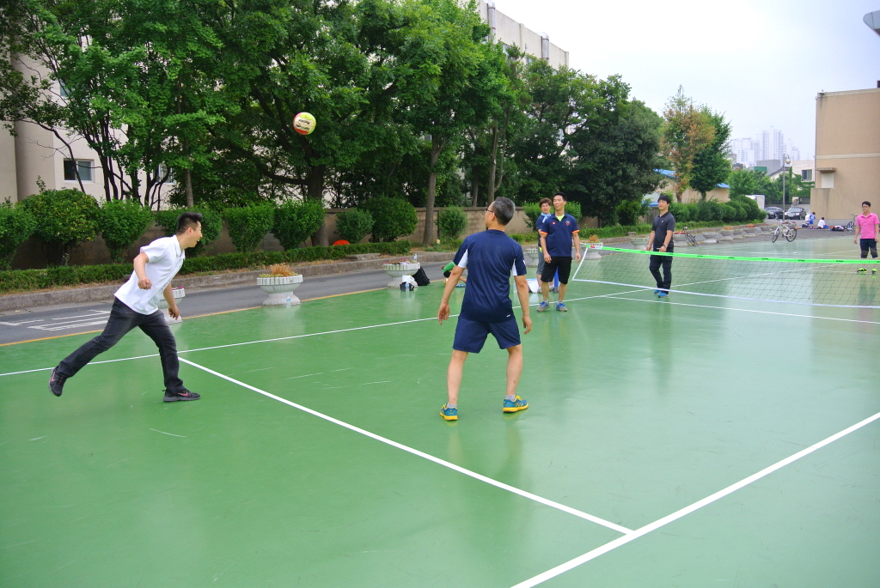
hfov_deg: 63.6
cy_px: 294
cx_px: 440
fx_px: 710
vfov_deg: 45.1
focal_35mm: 29
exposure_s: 1/500
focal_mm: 11
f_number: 3.5
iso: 200
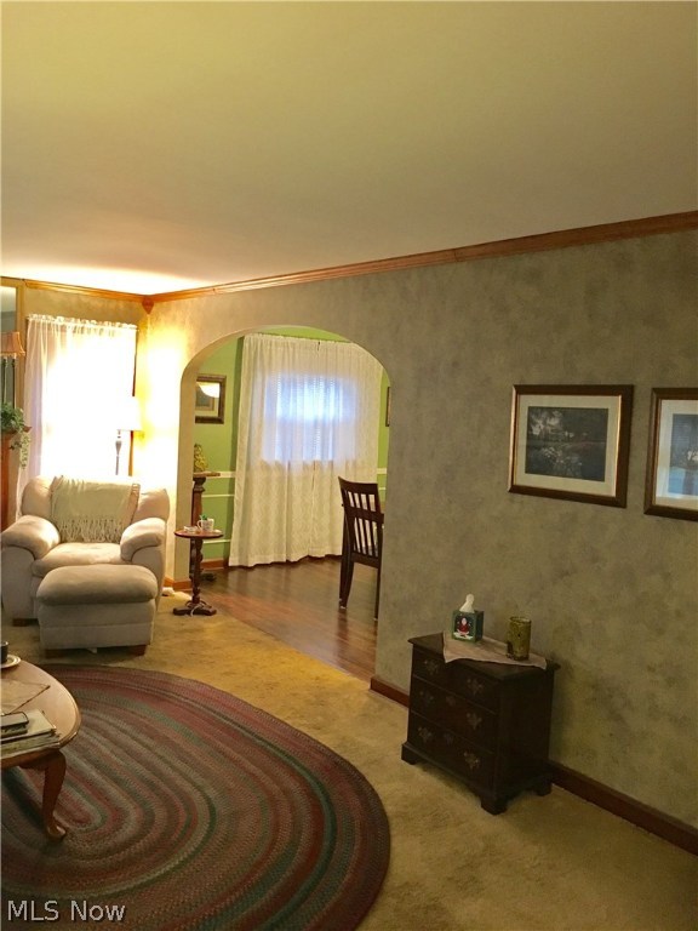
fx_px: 780
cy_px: 466
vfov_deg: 61.7
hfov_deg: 48.2
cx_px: 349
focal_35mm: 29
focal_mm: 4.15
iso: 200
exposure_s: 1/17
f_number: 2.2
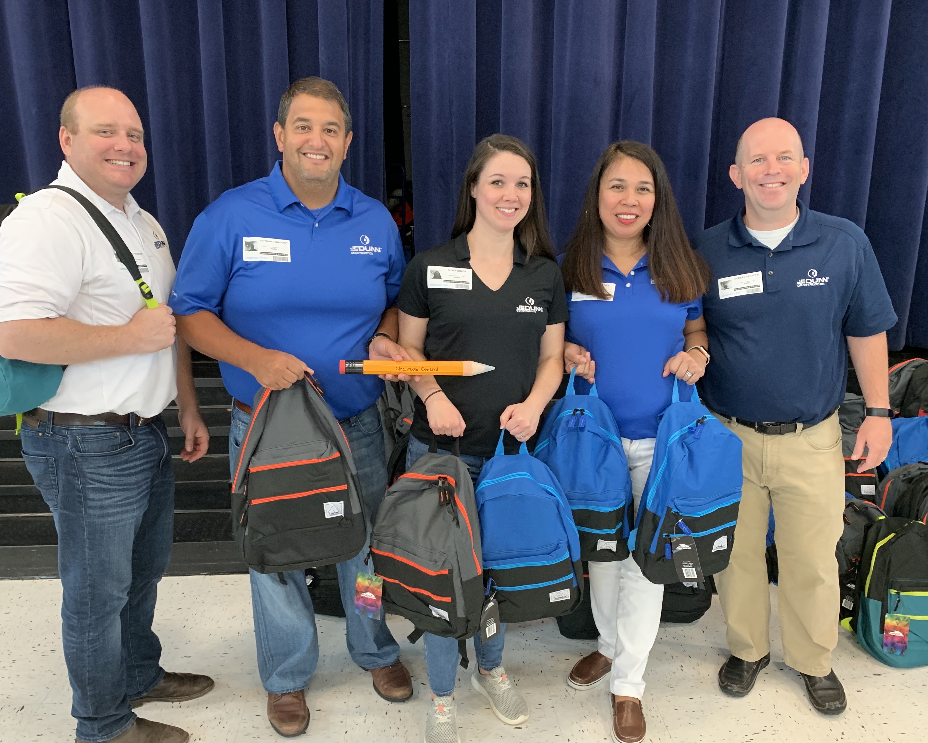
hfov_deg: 60.4
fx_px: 797
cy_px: 379
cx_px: 455
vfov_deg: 50.0
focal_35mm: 29
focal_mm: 4.25
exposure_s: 1/60
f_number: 1.8
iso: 200
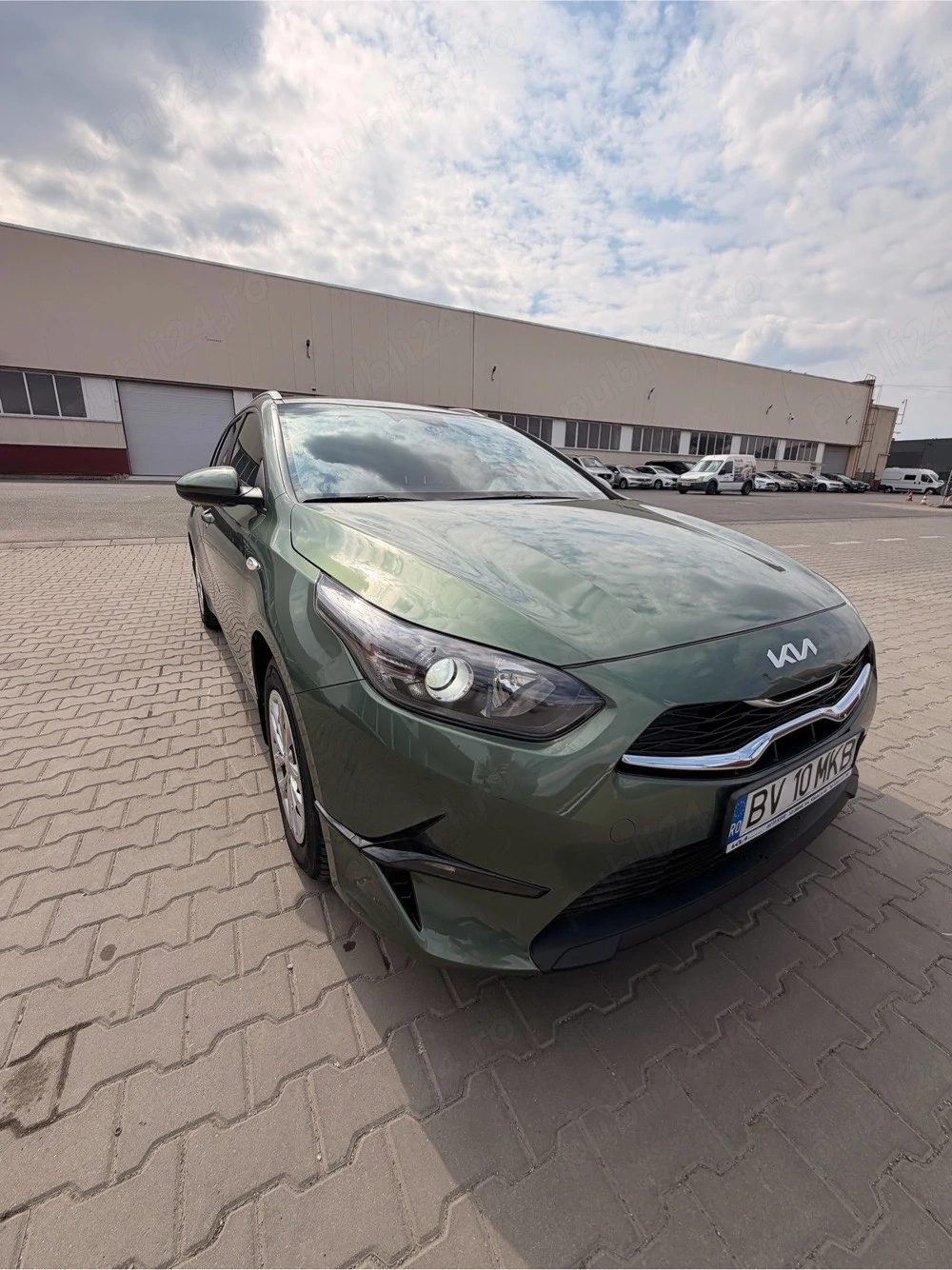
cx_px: 476
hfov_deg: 85.7
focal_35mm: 14
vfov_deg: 102.1
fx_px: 514
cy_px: 635
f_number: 2.2
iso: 20
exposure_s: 1/1167
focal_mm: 2.22
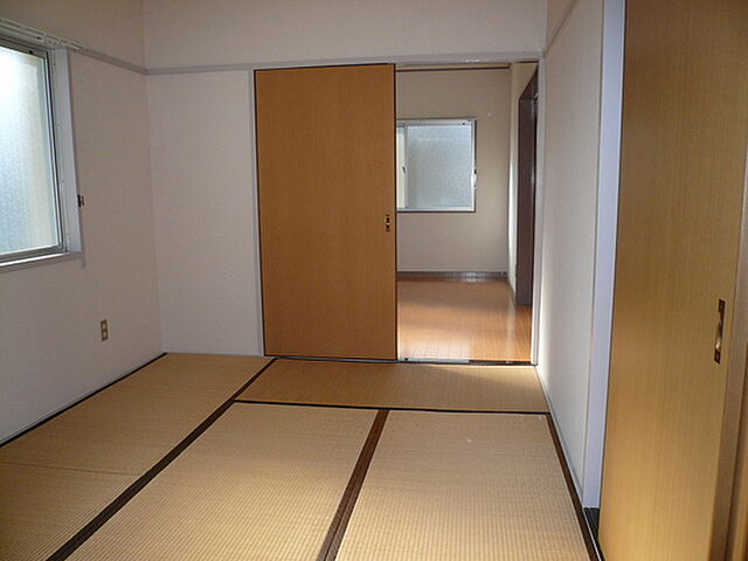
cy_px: 280
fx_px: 605
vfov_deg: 49.7
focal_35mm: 28
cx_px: 374
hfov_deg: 63.4
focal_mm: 4.6
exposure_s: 1/500
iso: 100
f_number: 2.8
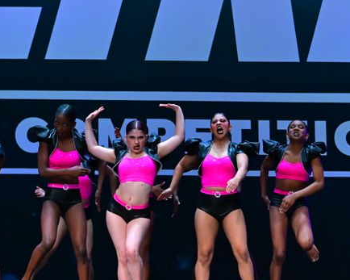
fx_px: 1605
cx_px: 153
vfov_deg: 10.0
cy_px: 120
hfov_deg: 12.4
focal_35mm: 155
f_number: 4
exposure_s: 1/800
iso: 5000
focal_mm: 70
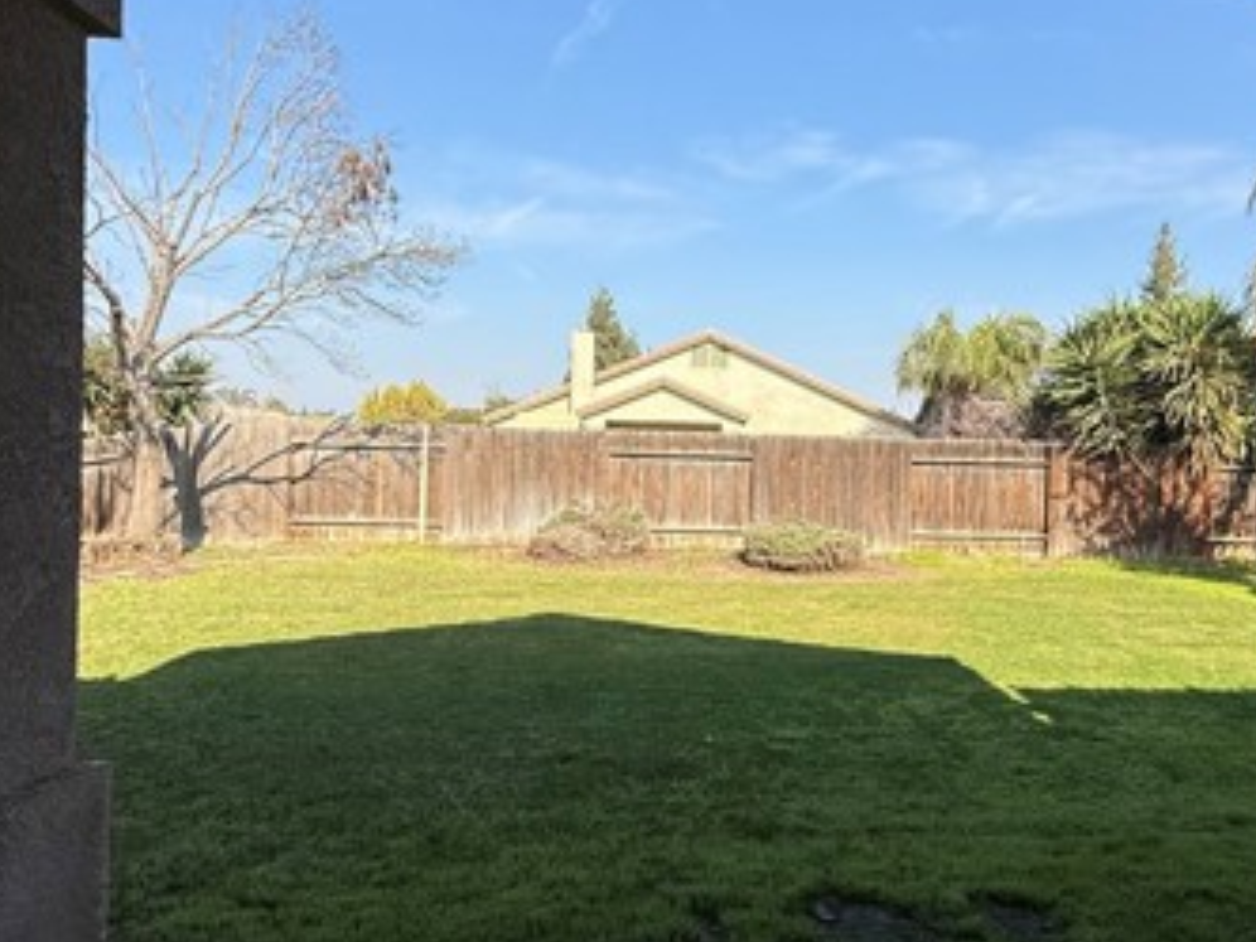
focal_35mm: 27
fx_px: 980
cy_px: 465
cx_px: 760
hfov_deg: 64.7
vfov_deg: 51.4
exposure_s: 1/1848
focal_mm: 2.22
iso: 50
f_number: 2.2
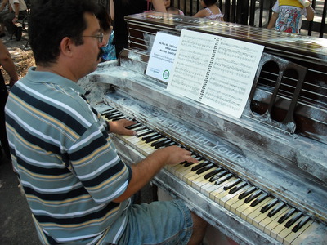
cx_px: 164
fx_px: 331
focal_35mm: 35
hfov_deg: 52.6
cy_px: 122
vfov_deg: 40.7
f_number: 2.8
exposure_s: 1/192
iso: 147
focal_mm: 5.7
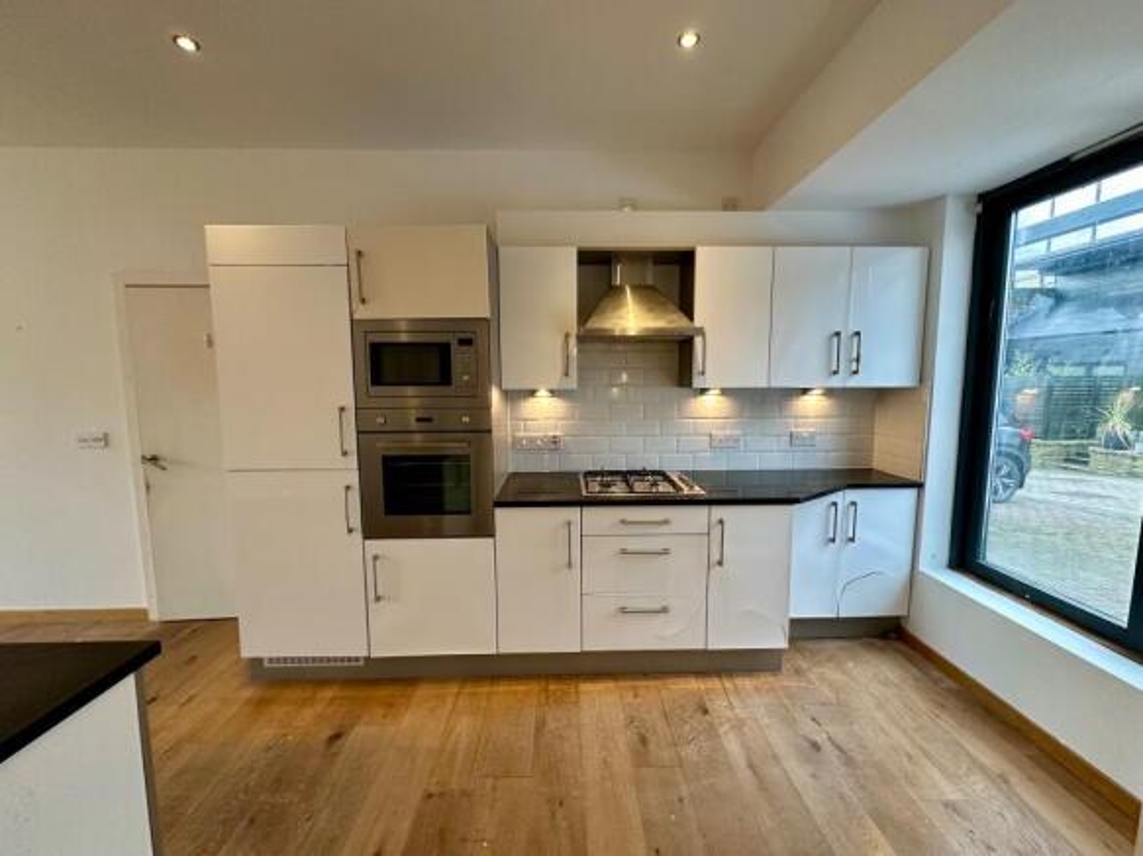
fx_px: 462
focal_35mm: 14
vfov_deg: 85.7
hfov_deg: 102.1
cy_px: 428
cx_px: 572
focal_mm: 2.22
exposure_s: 1/100
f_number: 2.2
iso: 250
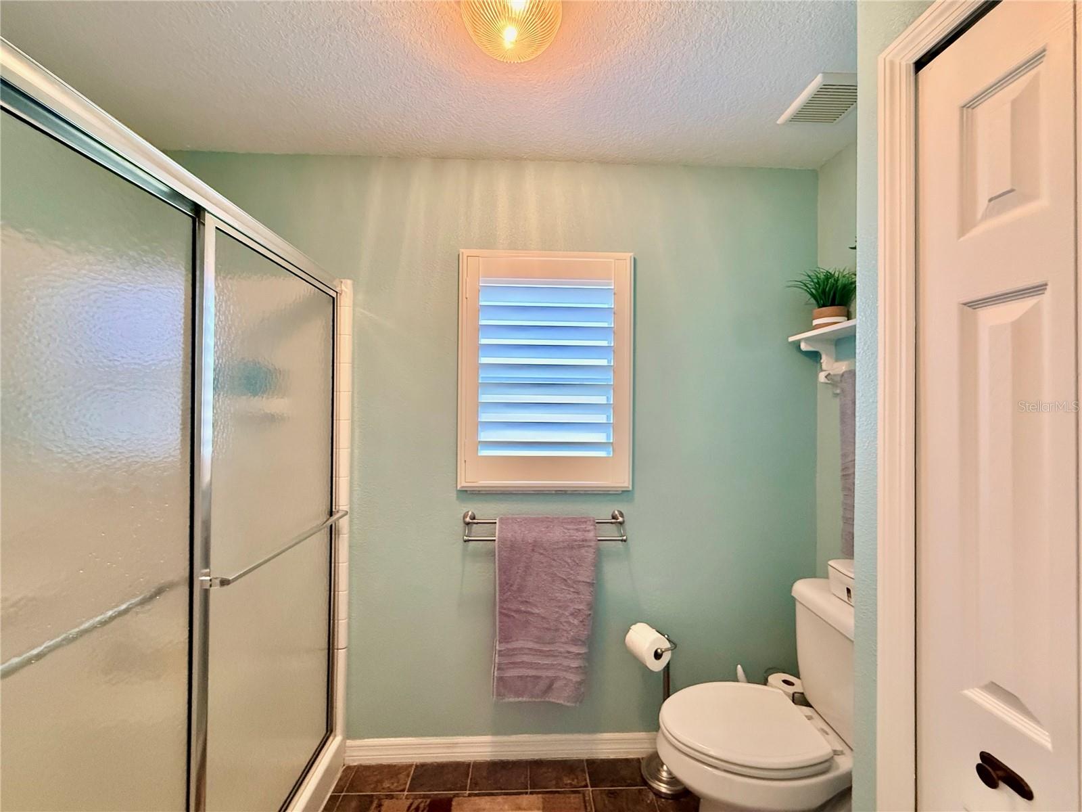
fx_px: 438
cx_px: 541
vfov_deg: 85.7
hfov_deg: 102.1
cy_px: 406
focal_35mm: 14
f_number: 2.2
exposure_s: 1/120
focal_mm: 2.22
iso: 640
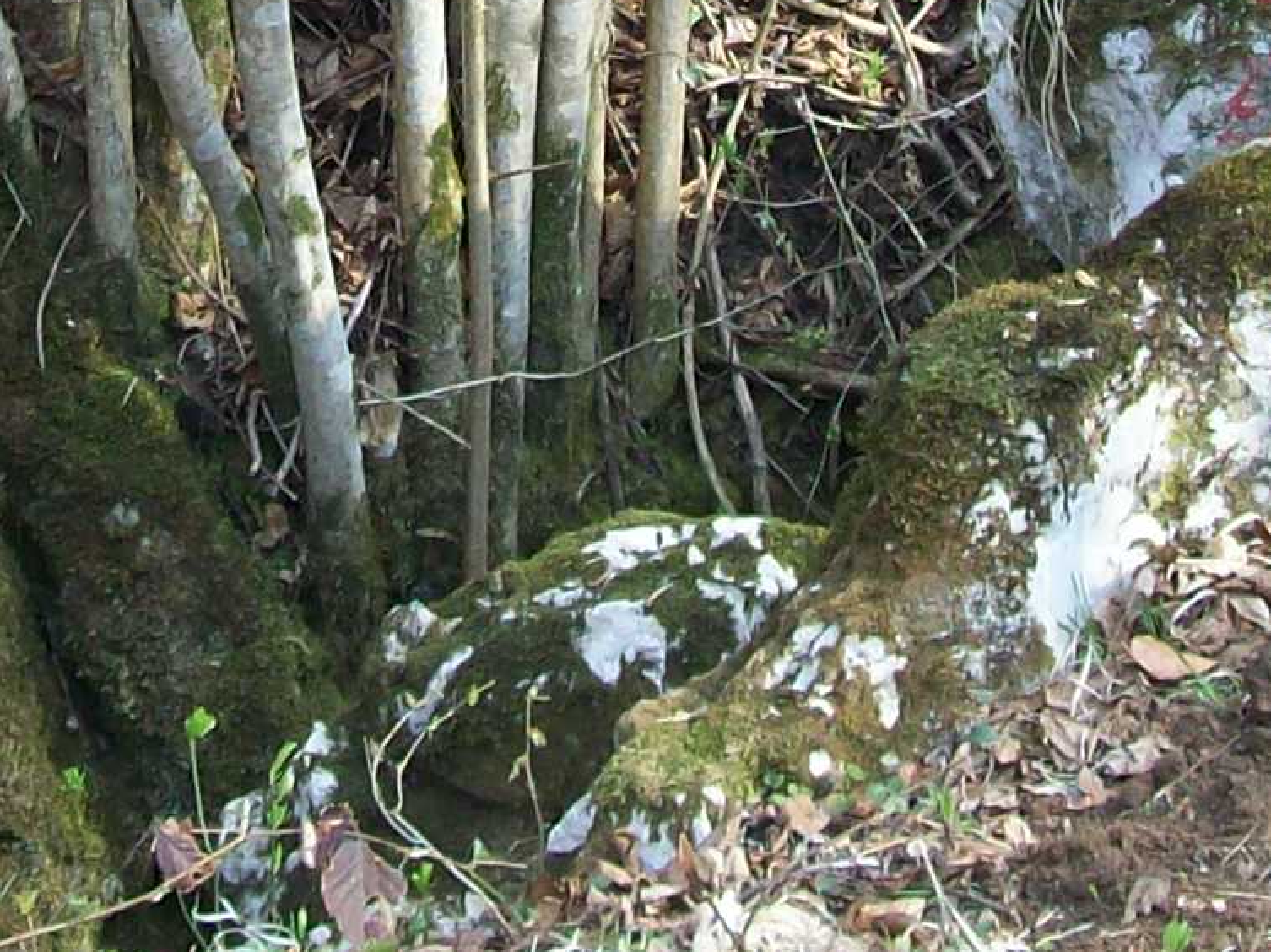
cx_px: 349
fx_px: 4551
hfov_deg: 15.8
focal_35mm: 124
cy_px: -354
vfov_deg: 11.6
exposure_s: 1/182
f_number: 2.7
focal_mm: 6
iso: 80
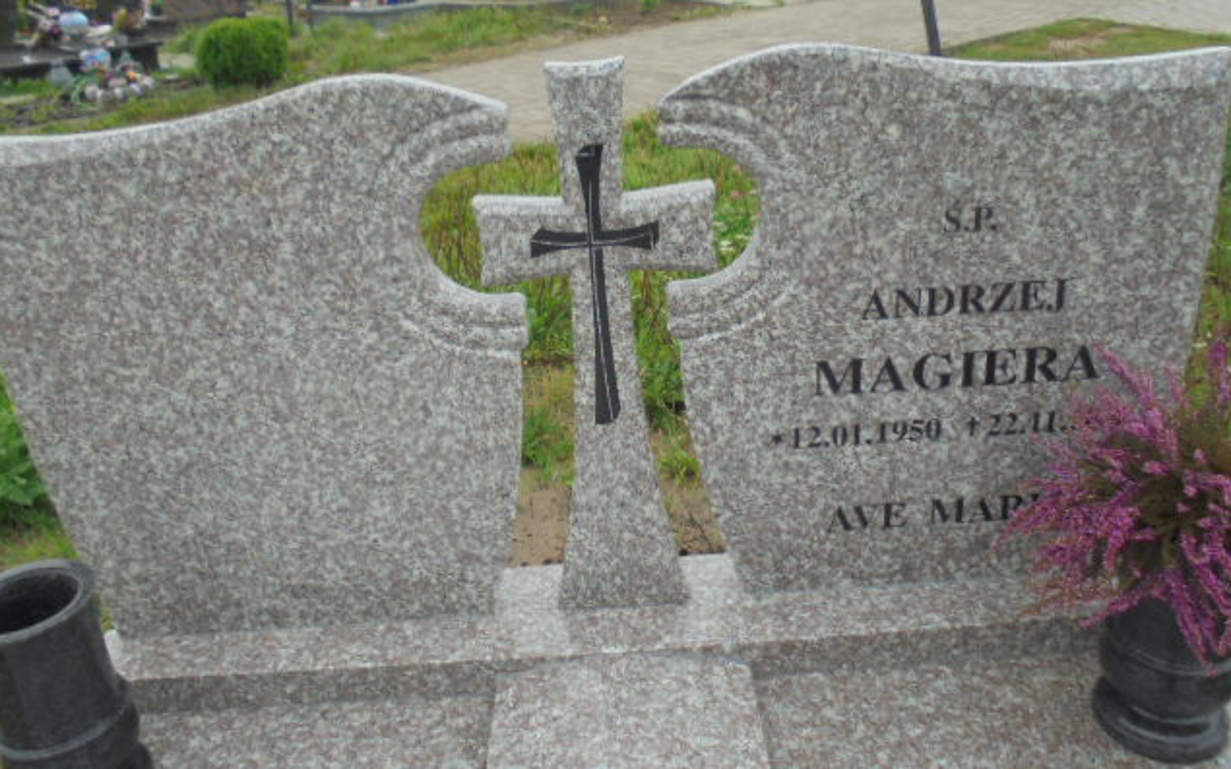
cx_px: 613
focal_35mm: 31
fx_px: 1040
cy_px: 335
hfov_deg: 61.2
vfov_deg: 40.5
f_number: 3.7
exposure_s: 1/100
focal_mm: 5.3
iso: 100
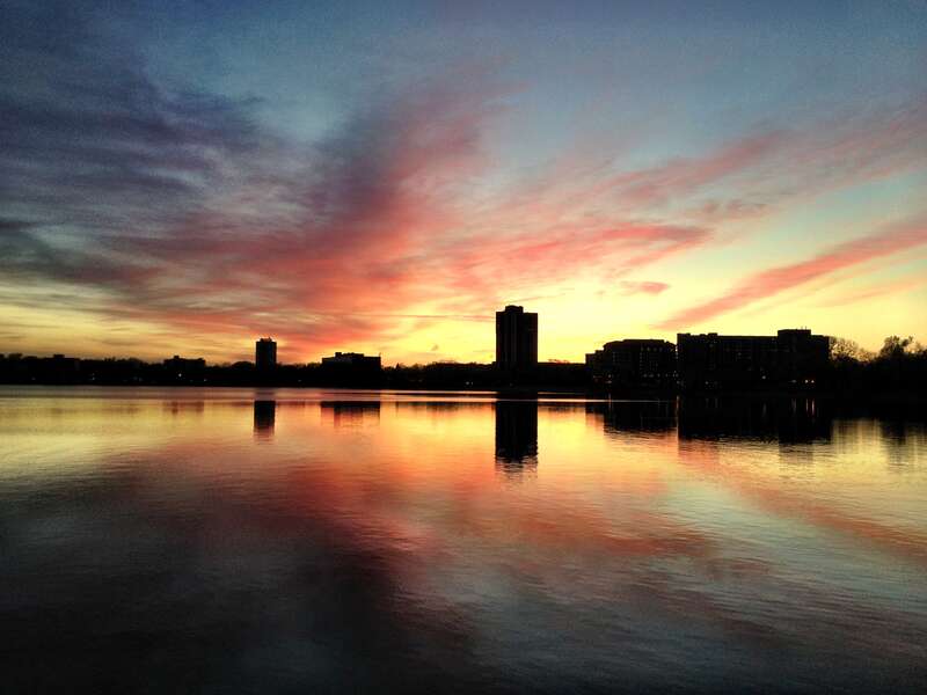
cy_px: 348
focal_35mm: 35
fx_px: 937
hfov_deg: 52.6
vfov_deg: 40.7
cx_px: 464
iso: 64
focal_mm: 4.28
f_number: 2.4
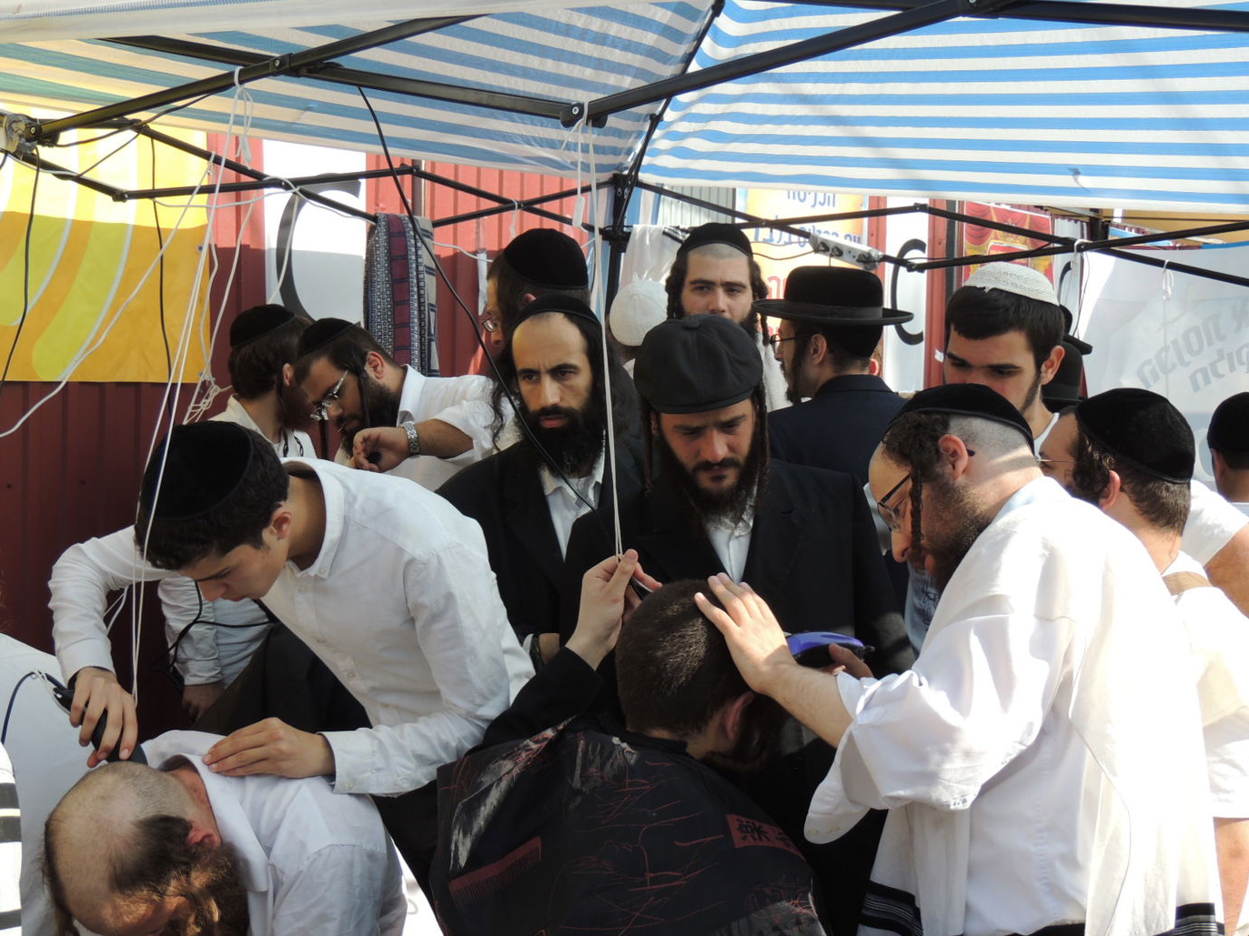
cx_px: 613
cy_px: 467
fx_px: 1840
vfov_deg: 28.5
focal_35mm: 51
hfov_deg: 37.5
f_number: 3.6
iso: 100
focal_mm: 8.9
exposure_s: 1/640
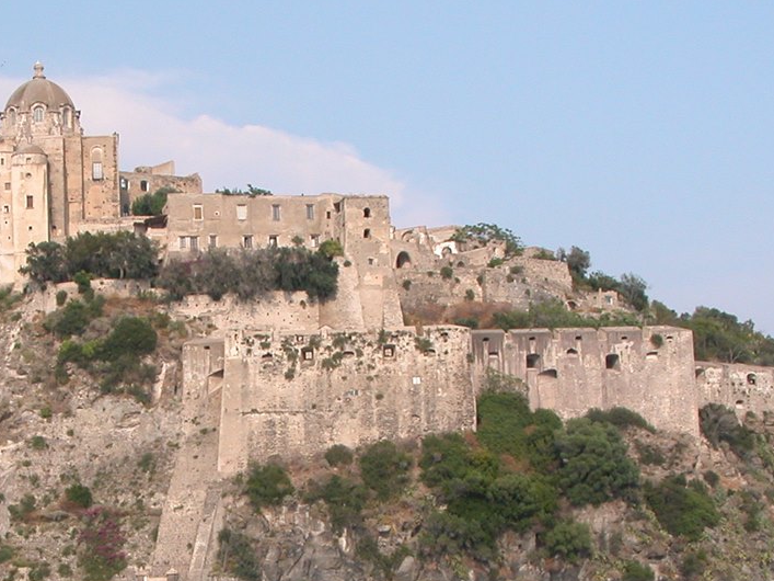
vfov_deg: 16.9
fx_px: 1923
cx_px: 169
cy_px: 514
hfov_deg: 22.5
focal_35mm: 86
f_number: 5.7
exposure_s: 1/319
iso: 100
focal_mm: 10
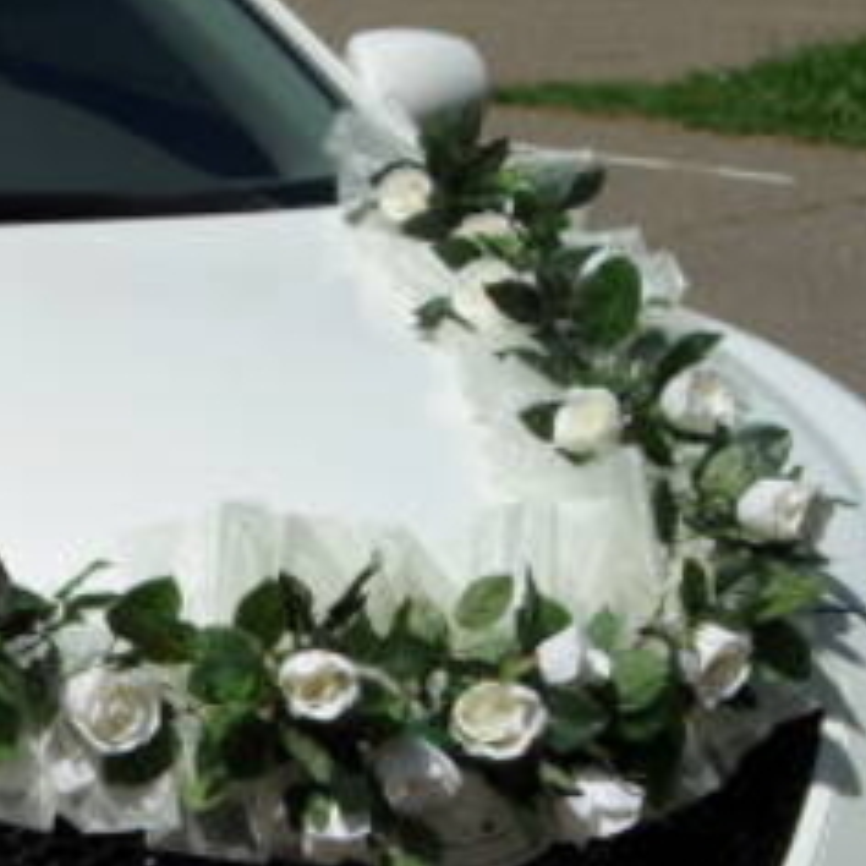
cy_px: 539
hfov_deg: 9.9
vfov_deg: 10.0
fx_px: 4925
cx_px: -235
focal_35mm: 174
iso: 80
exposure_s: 1/750
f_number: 5.5
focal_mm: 10.4
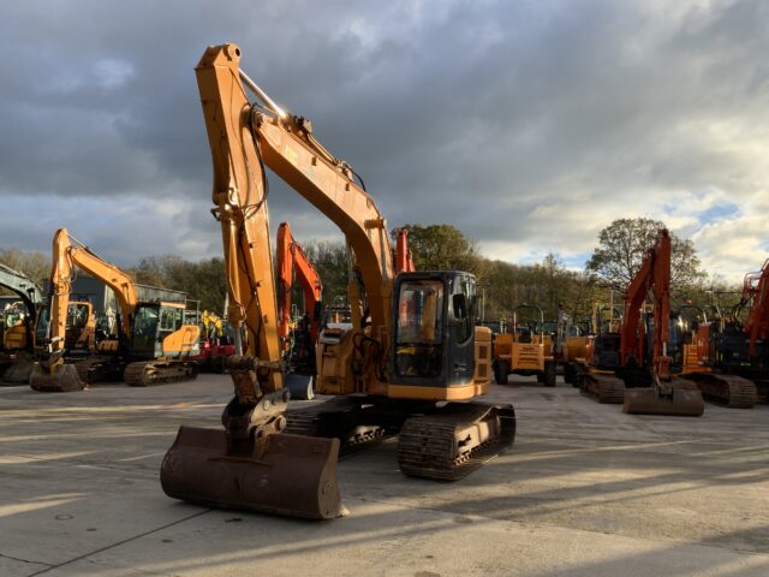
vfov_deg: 48.2
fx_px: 644
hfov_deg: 61.7
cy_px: 288
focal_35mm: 29
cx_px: 384
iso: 16
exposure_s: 1/842
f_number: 1.8
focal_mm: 3
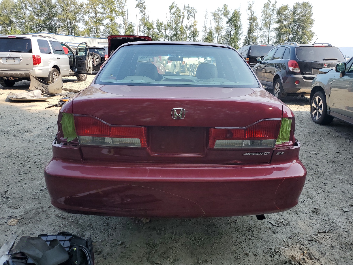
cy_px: 132
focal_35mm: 26
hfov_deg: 67.3
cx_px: 176
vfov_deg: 53.1
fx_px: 265
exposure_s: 1/1000
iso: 50
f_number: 1.5
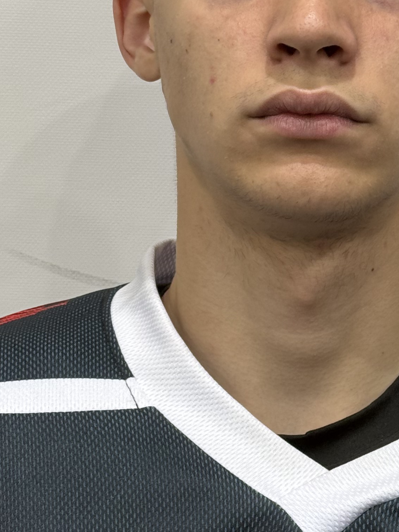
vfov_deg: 15.4
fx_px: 1967
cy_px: 209
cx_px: 324
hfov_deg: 11.5
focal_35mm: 128
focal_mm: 6.8
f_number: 1.8
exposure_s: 1/66
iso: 100
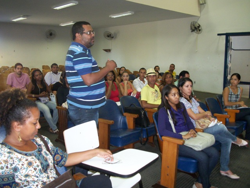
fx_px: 231
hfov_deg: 56.8
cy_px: 94
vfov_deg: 44.2
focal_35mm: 32
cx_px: 125
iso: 250
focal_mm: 5.7
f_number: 2.9
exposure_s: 1/30
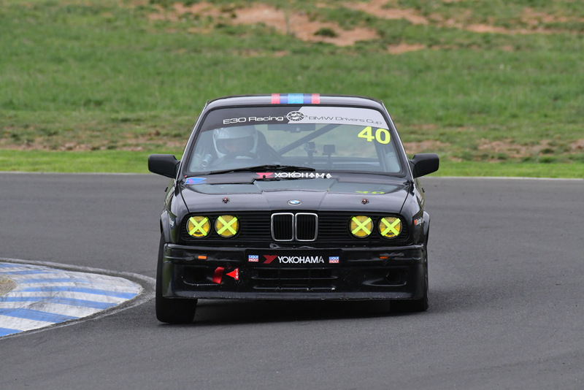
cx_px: 292
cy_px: 195
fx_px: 12170
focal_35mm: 750
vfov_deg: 1.8
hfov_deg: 2.7
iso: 2000
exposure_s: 1/640
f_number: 9
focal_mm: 500
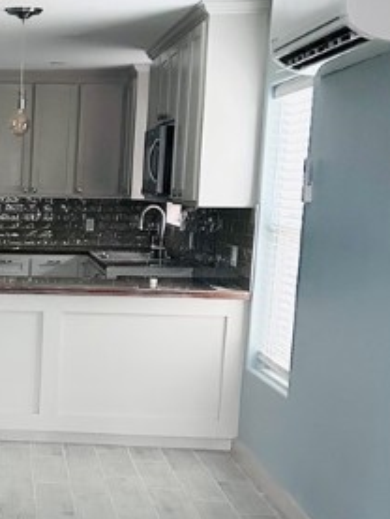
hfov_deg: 19.4
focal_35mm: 72
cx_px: -62
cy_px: 388
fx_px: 1081
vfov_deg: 26.7
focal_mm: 5.7
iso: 500
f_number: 1.5
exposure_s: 1/60
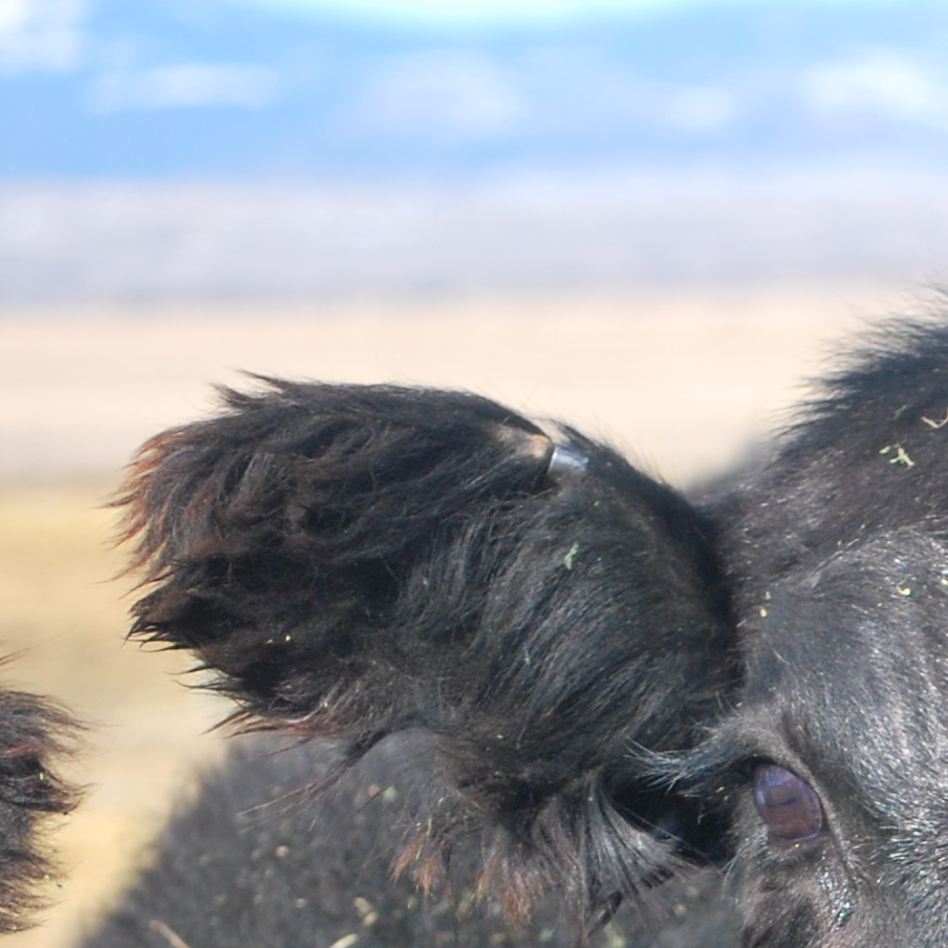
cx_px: 1819
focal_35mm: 339
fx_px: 10504
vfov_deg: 5.2
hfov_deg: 5.1
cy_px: 1003
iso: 200
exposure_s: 1/500
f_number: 5.6
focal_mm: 62
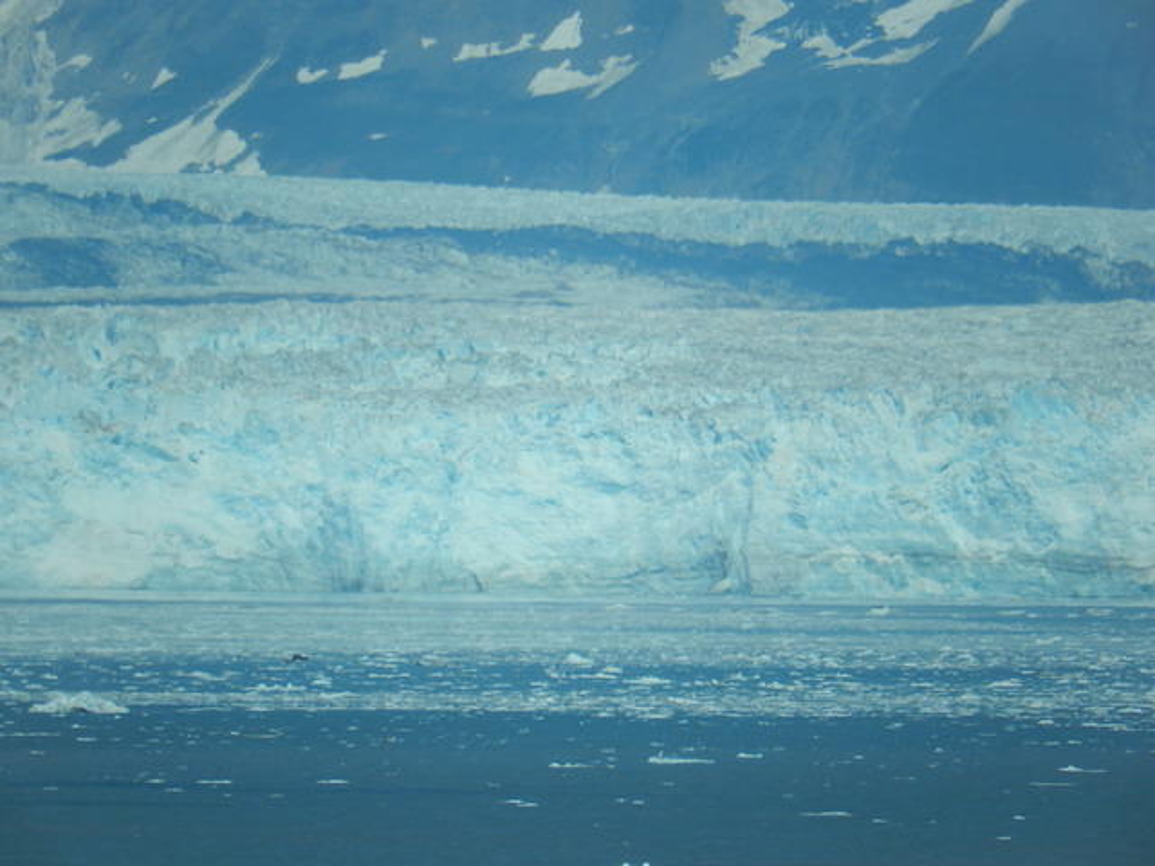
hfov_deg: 3.6
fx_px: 18351
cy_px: 433
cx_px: 578
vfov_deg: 2.7
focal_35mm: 550
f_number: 6.3
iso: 125
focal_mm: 99
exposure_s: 1/320
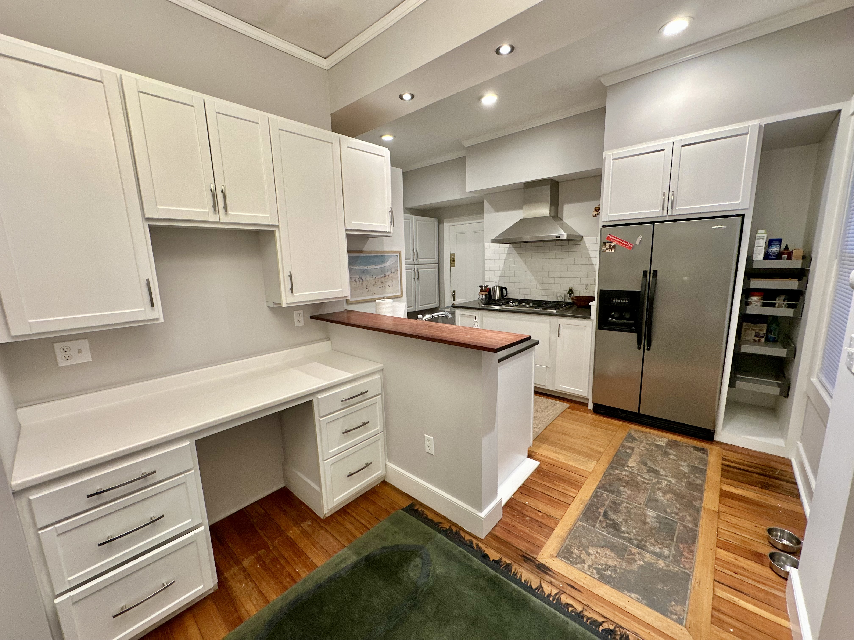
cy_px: 320
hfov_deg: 102.1
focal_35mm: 14
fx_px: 345
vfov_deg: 85.7
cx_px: 427
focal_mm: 2.22
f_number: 2.2
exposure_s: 1/60
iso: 200
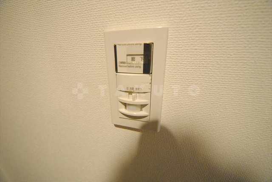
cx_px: 136
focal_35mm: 12
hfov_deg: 112.6
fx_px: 91
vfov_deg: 90.1
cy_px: 91
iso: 1600
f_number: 4.5
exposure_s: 1/30
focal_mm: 8
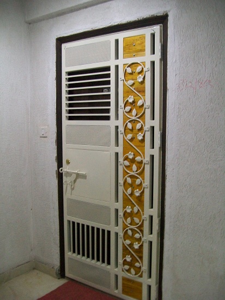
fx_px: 294
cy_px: 150
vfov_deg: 53.9
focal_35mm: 34
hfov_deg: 41.8
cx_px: 112
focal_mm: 6.1
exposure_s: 1/8
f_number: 2.7
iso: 200
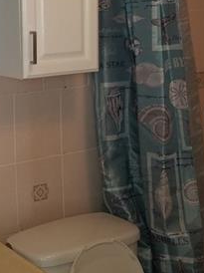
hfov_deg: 19.6
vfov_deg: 26.3
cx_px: 9
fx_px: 575
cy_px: 67
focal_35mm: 73
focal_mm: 4.2
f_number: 1.7
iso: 100
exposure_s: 1/40
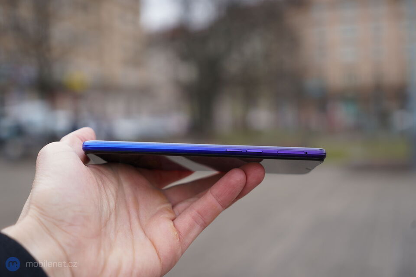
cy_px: 138
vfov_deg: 24.2
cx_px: 208
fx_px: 647
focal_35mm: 56
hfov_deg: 35.6
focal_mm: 56
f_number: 4
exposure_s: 1/160
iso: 100
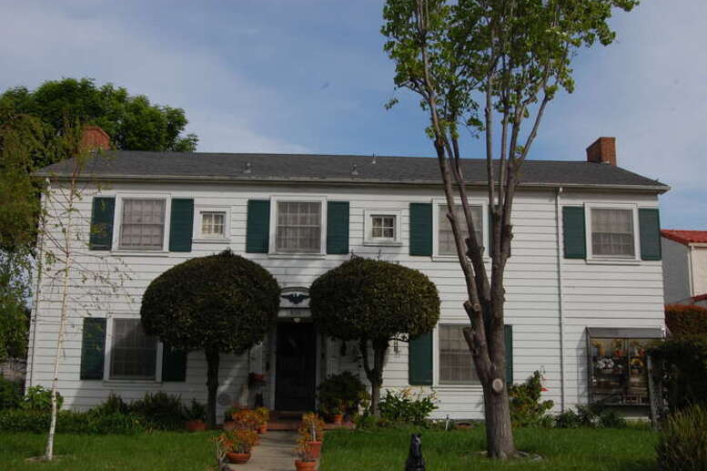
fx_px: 697
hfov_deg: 53.8
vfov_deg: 37.3
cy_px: 241
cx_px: 349
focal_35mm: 36
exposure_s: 1/160
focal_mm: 23
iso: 200
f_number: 16
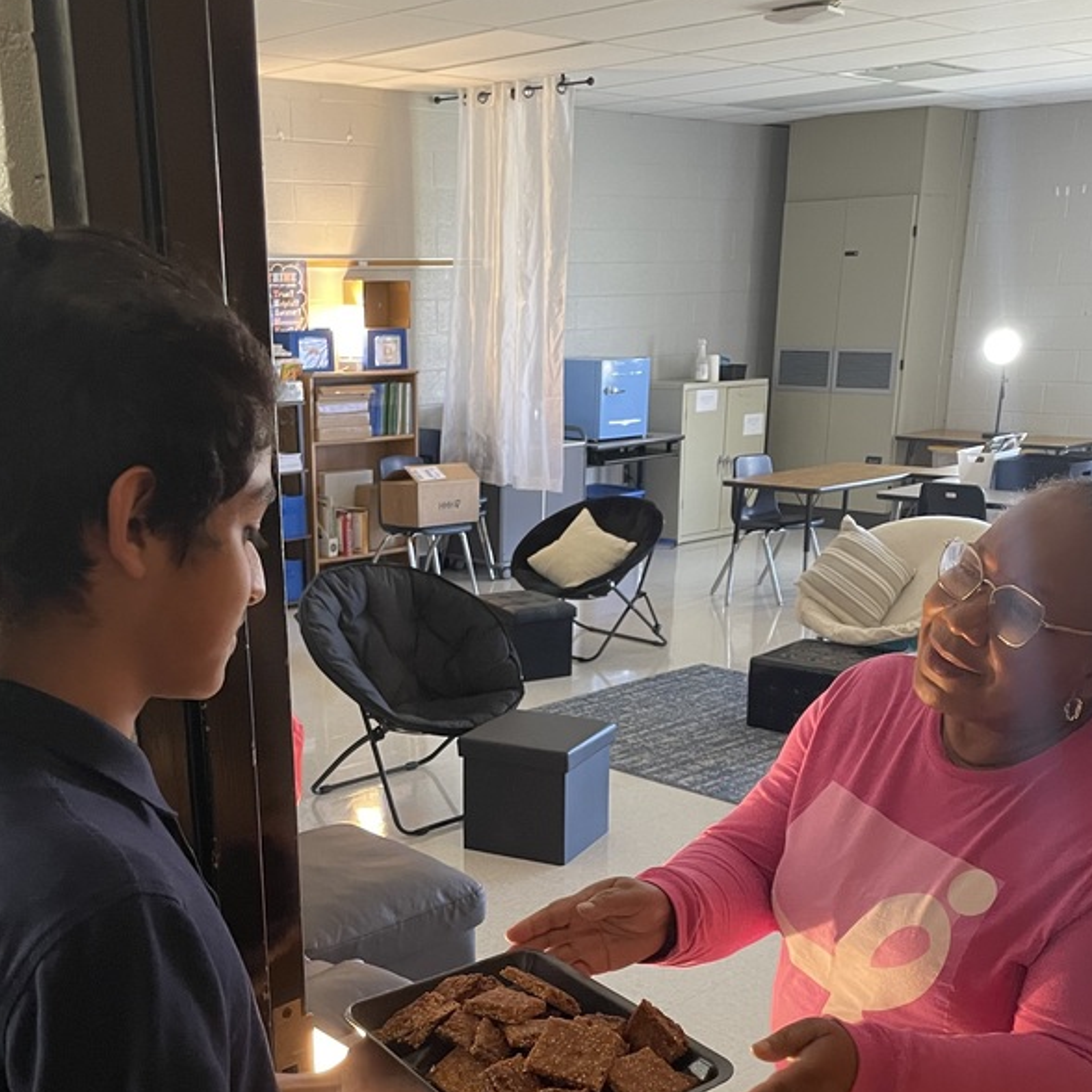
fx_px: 1428
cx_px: 446
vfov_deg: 40.5
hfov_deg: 41.7
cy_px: 836
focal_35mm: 40
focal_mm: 4.2
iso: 400
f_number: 1.6
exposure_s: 1/40
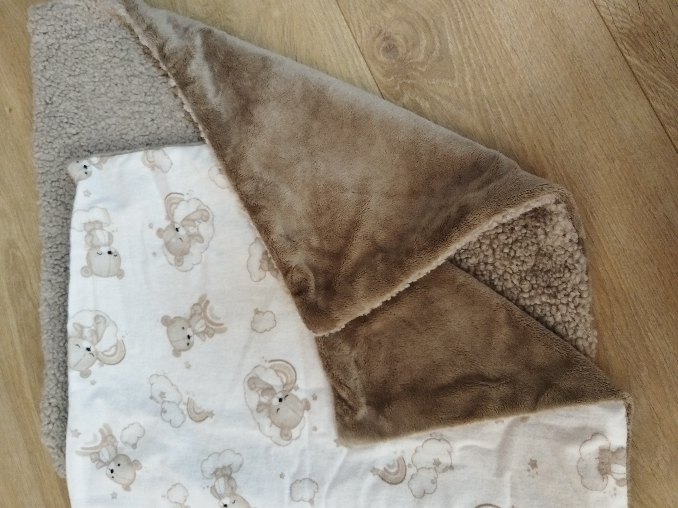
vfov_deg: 53.1
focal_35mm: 26
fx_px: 509
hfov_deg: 67.3
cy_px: 254
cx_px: 339
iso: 1000
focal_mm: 4.95
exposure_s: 1/33.3
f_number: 1.9
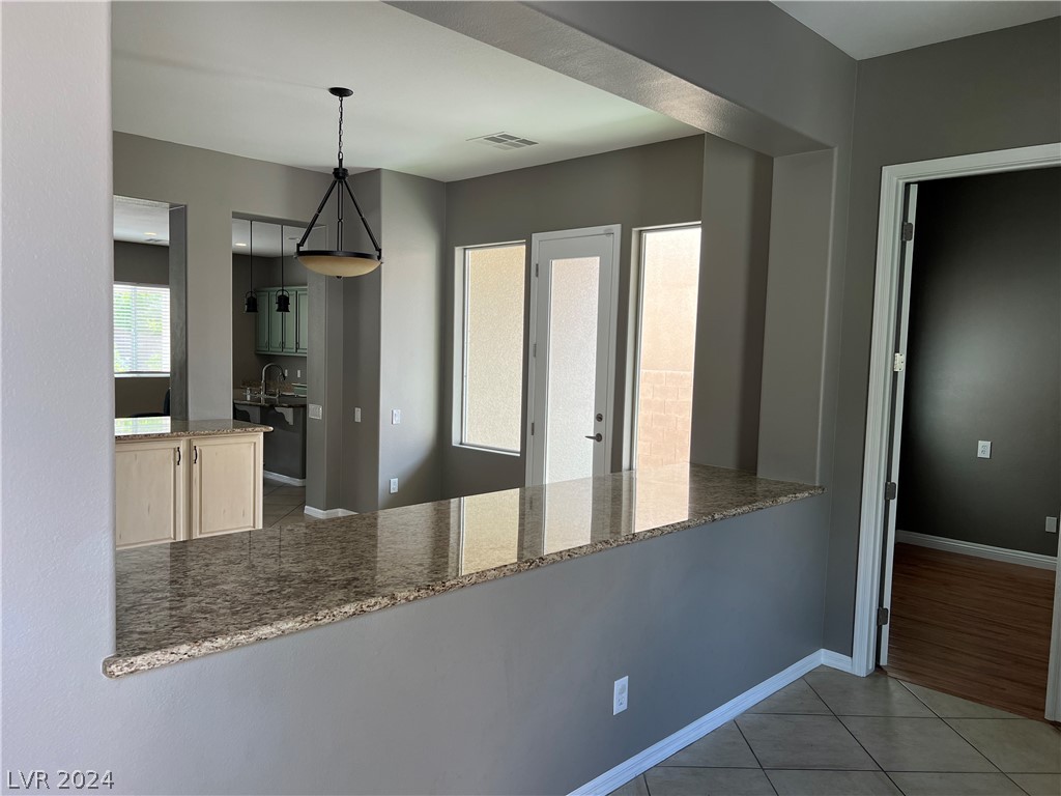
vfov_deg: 53.1
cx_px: 530
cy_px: 398
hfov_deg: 67.3
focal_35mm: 26
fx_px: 797
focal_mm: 5.7
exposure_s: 1/163
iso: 64
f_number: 1.5
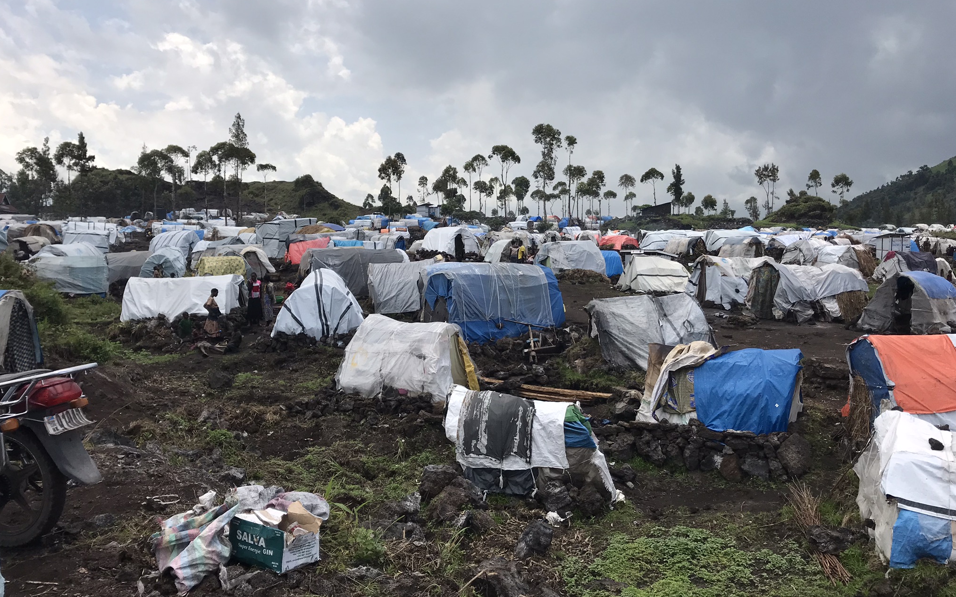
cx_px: 479
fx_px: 782
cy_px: 274
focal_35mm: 30
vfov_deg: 41.8
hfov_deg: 62.9
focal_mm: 3.99
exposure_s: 1/2519
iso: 20
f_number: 1.8
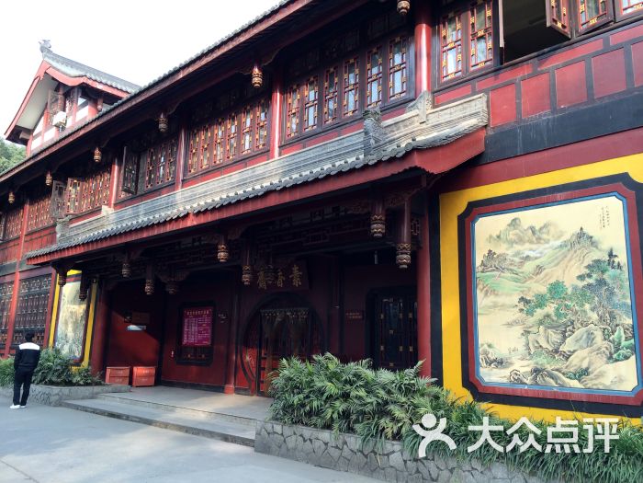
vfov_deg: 46.8
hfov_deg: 60.0
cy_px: 242
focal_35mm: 30
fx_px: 557
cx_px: 322
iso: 32
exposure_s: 1/196
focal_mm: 4.12
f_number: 2.2
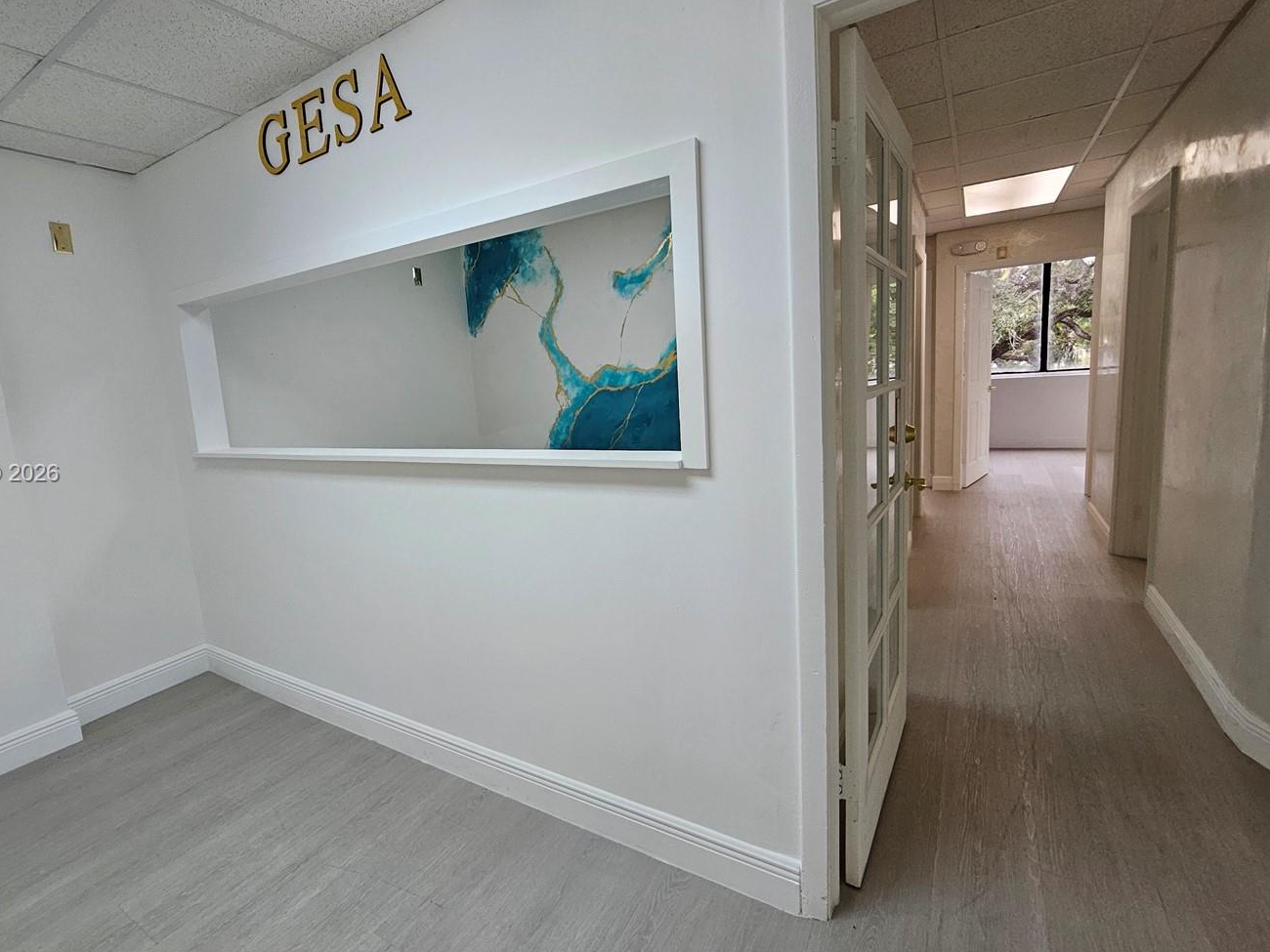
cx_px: 536
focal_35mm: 16
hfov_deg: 93.8
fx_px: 587
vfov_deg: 78.1
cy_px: 475
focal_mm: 1.7
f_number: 2.2
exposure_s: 1/60
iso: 80
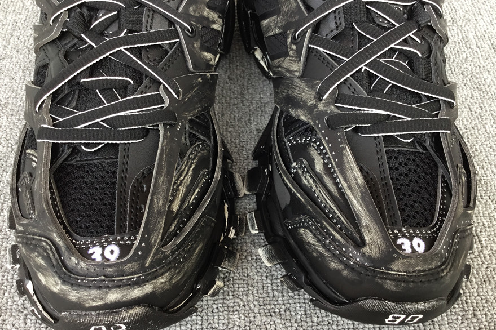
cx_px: 245
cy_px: 168
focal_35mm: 33
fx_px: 455
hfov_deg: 57.2
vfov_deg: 40.0
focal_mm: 3.3
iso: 25
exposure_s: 1/50
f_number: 2.4
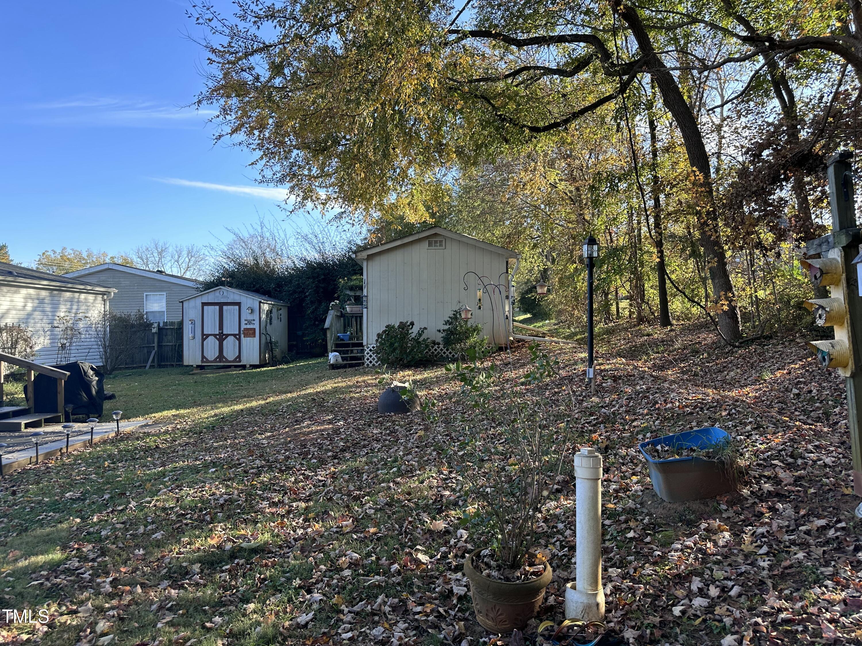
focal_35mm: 24
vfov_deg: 56.8
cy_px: 323
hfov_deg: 71.6
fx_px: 598
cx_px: 431
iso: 80
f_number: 1.78
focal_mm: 6.86
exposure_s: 1/750
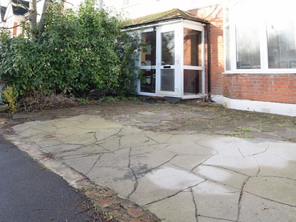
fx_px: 248
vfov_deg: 44.6
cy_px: 30
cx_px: 138
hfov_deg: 61.6
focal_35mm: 29
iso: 400
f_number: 7.1
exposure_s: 1/200
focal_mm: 10
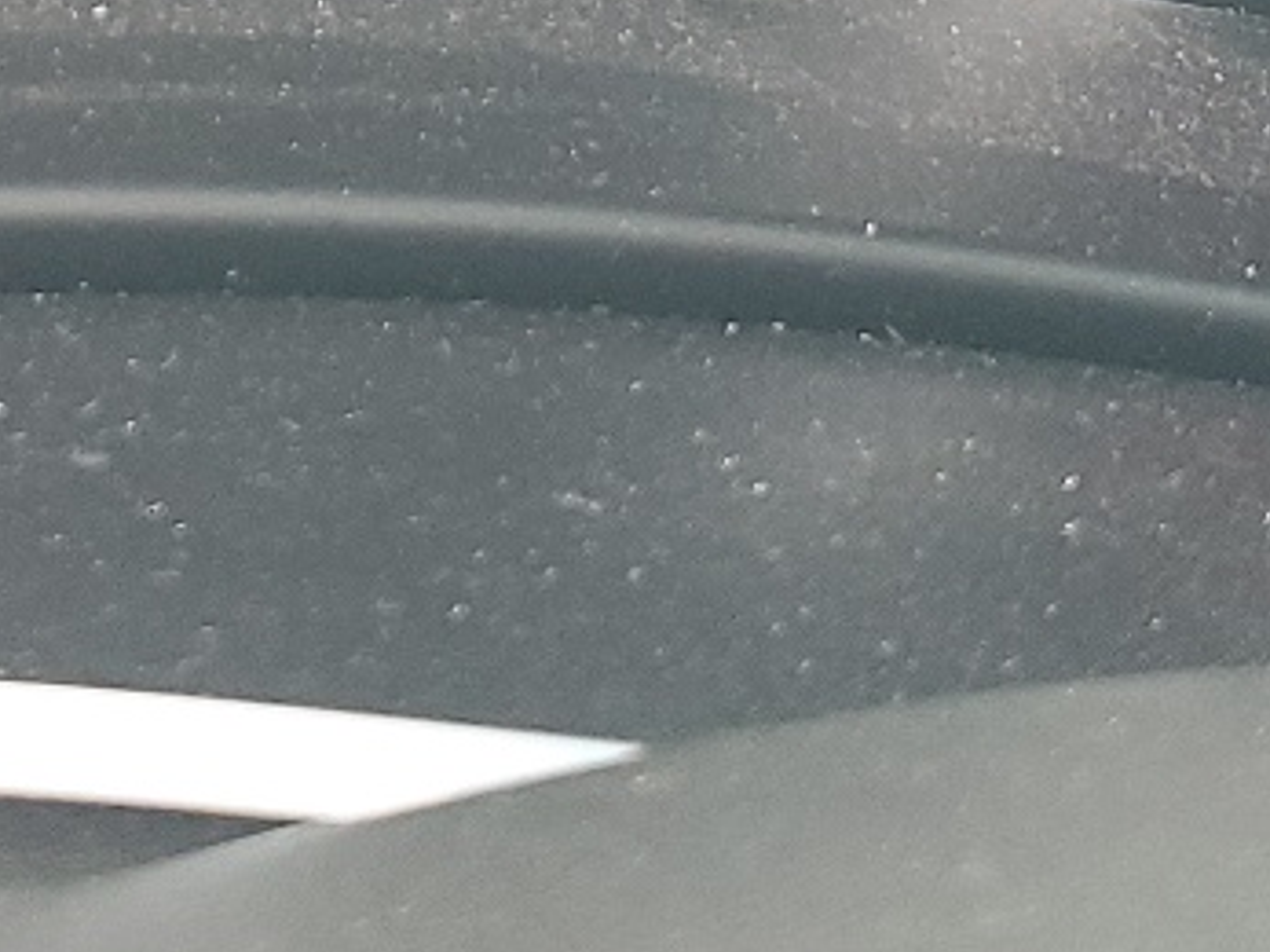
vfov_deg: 11.8
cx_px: 161
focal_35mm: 120
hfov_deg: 16.2
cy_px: -450
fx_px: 4401
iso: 98
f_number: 1.5
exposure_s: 1/60.2
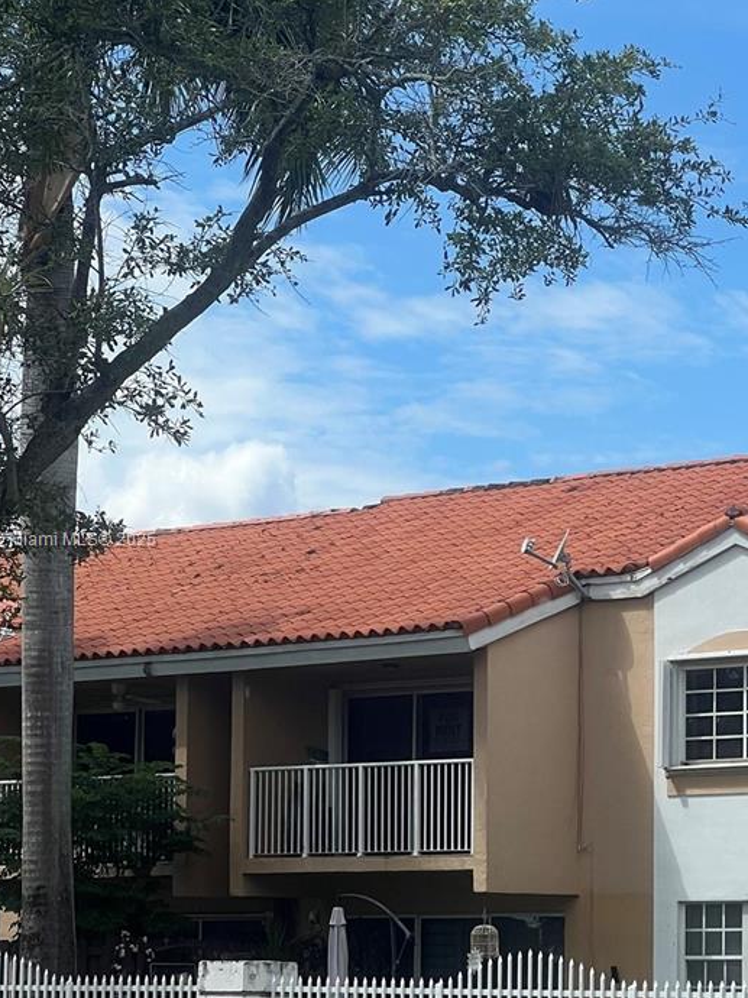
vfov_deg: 14.7
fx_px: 3863
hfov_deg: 11.0
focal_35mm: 134
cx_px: 543
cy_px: 541
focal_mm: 9
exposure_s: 1/791
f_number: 2.8
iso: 32
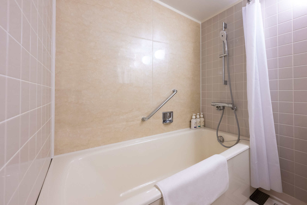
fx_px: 119
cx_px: 154
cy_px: 102
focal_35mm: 14
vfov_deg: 81.2
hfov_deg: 104.3
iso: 800
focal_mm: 14
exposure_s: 1/40
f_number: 6.3
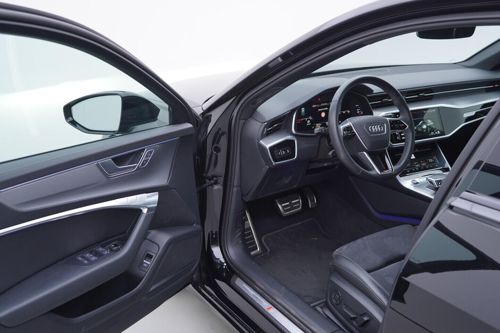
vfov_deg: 36.9
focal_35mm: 36
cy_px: 166
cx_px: 250
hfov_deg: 53.1
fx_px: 500
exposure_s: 1/50
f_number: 3.2
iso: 125
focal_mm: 24
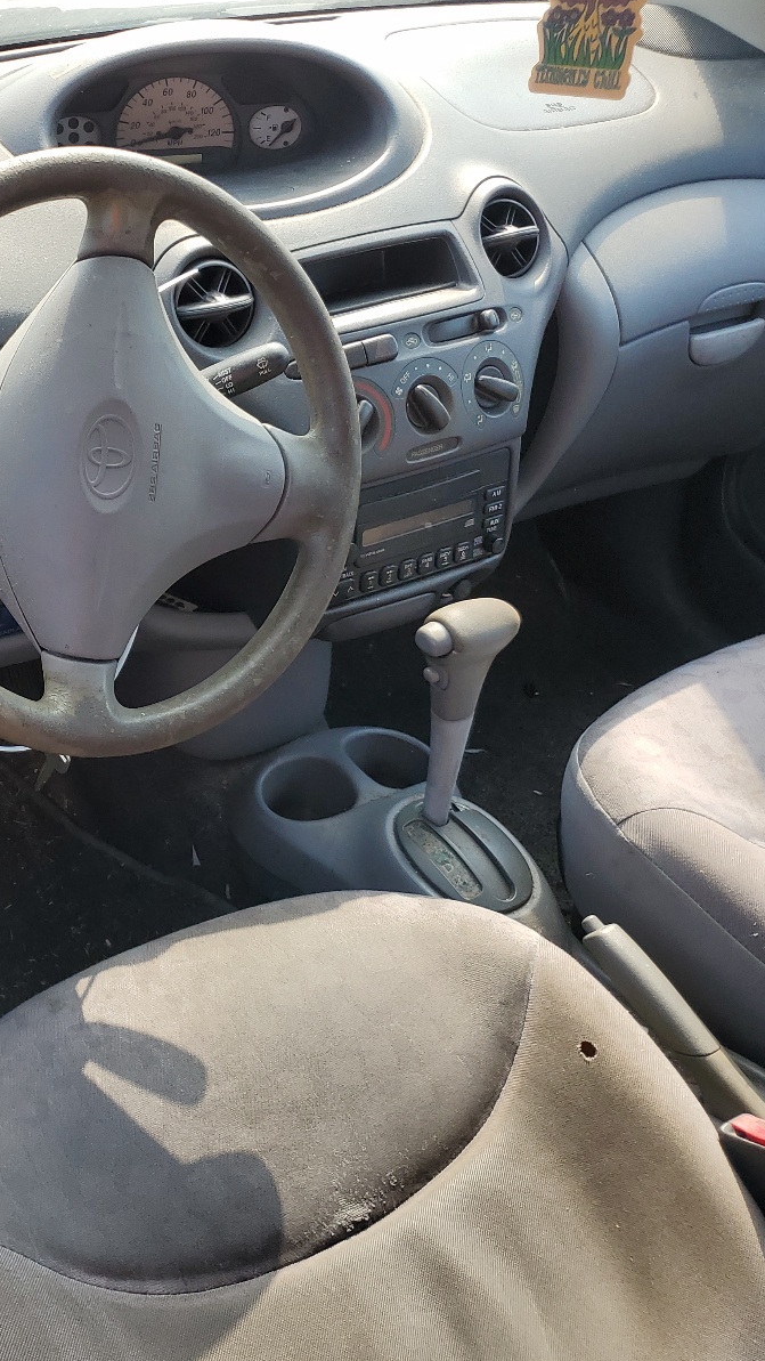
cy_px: 679
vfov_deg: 52.8
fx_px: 1370
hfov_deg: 29.7
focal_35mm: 38
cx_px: 55
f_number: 1.5
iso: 50
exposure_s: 1/476
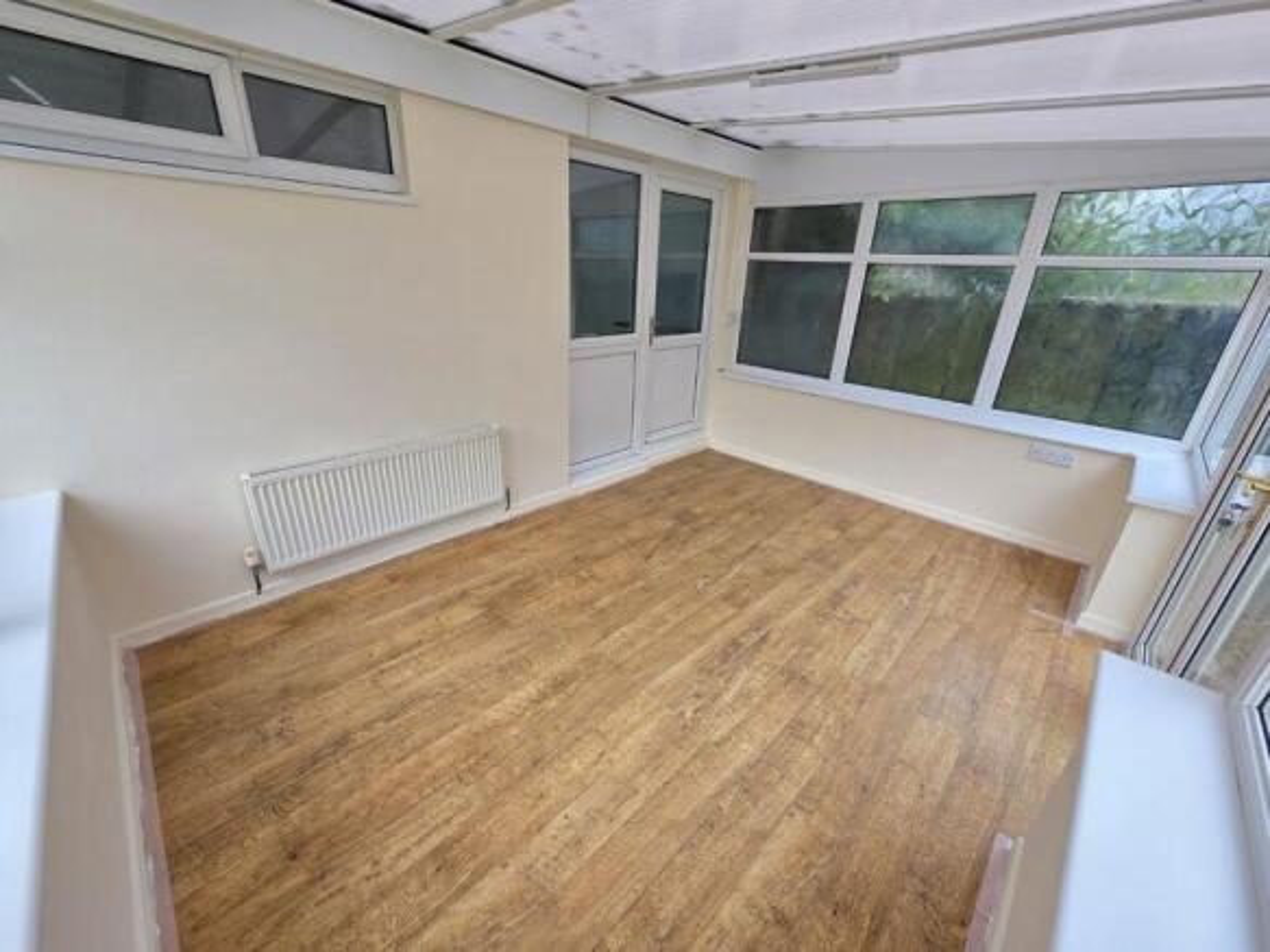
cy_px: 476
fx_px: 477
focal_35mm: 13
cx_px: 635
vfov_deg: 89.9
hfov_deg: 106.2
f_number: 1.9
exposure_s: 1/100
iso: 80
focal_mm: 2.2
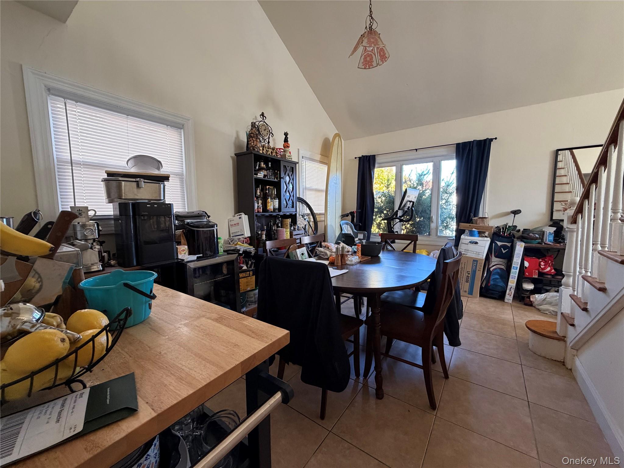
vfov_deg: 85.7
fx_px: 252
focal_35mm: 14
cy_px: 234
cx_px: 312
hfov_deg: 102.1
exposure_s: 1/60
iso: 320
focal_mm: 2.22
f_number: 2.2
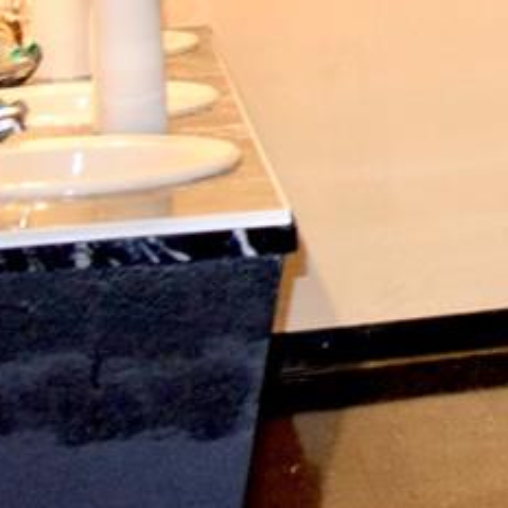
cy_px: -24
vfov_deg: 12.7
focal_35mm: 135
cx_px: 1071
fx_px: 2241
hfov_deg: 11.4
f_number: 4
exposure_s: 1/60
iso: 2500
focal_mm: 24
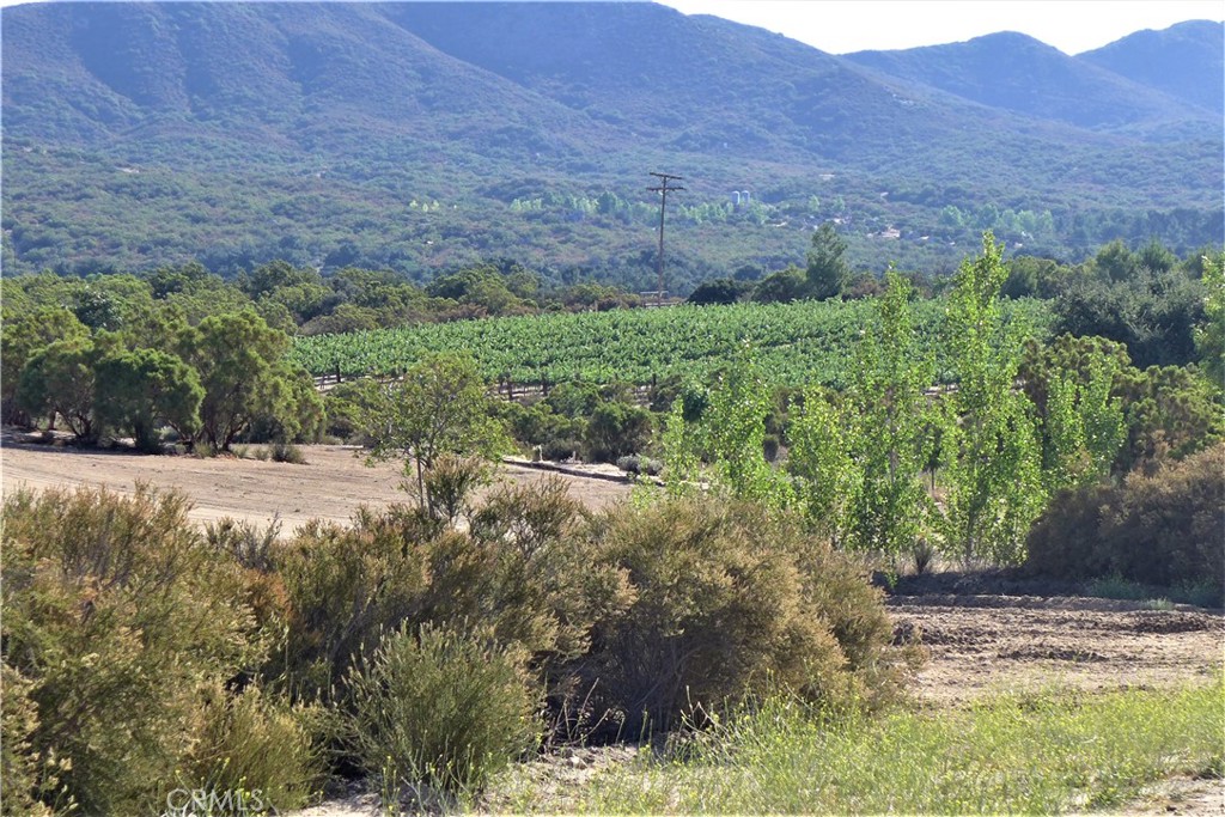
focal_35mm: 130
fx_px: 4424
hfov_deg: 15.8
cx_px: 612
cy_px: 408
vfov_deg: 10.6
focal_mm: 17.7
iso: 80
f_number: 2.8
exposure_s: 1/800
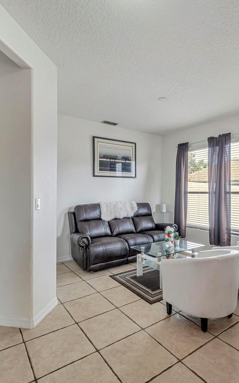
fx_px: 208
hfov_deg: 59.5
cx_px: 134
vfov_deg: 85.1
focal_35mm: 20
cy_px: 192
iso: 100
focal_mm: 7
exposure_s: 1/5
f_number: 8
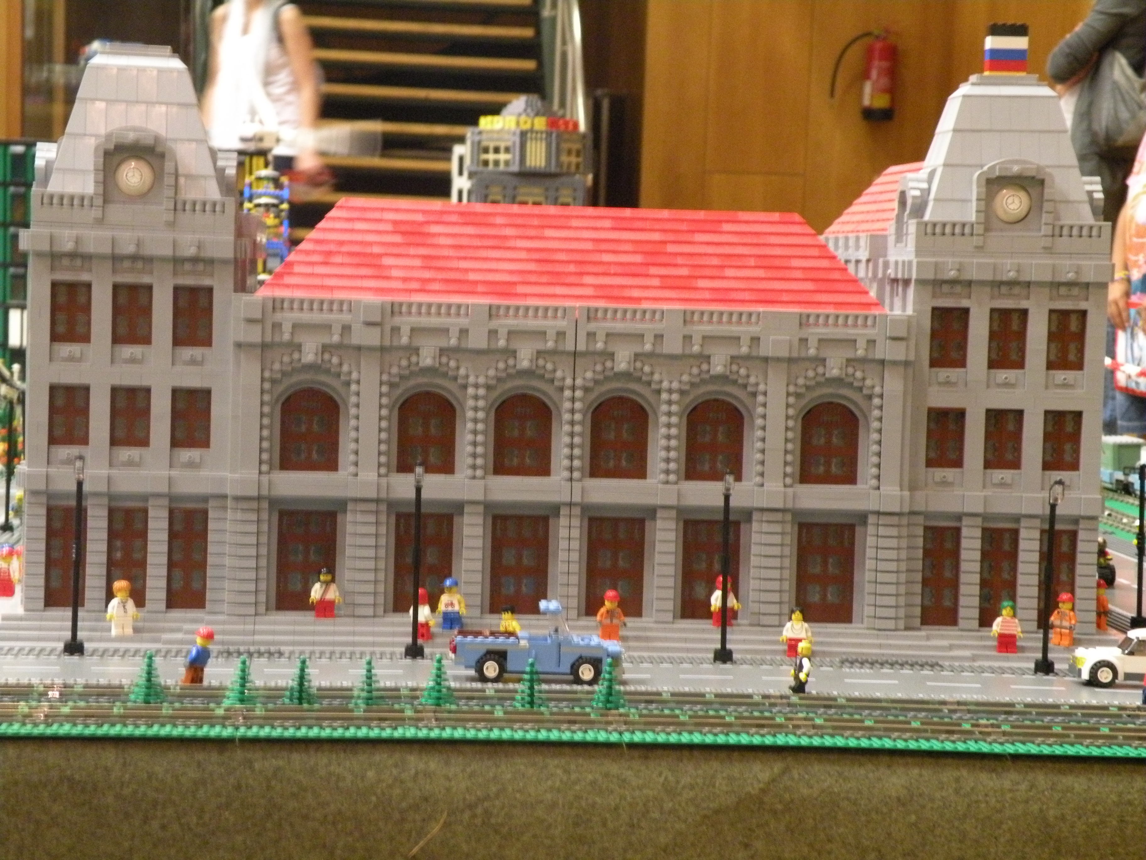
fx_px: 3642
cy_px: 430
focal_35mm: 110
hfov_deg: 17.9
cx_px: 573
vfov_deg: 13.5
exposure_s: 1/8
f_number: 4
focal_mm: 19.4
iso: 408
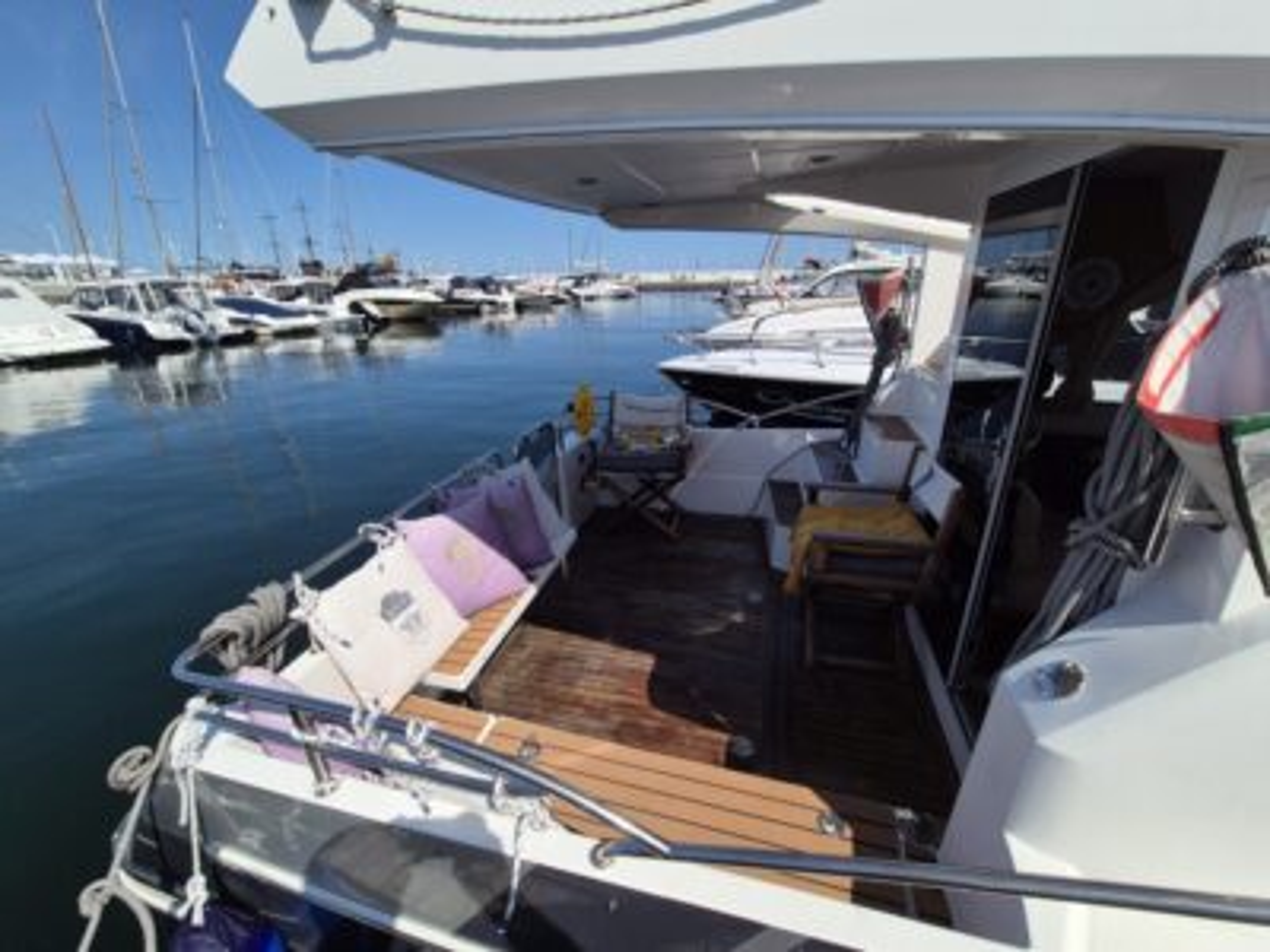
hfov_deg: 106.2
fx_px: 477
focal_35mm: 13
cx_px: 635
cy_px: 476
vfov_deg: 89.9
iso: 50
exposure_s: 1/3360
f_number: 2.2
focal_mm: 2.2
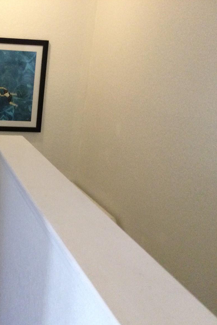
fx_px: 398
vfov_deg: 44.5
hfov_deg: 28.5
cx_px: -3
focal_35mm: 44
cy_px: 164
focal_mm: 3.3
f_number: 2.4
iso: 160
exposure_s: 1/30
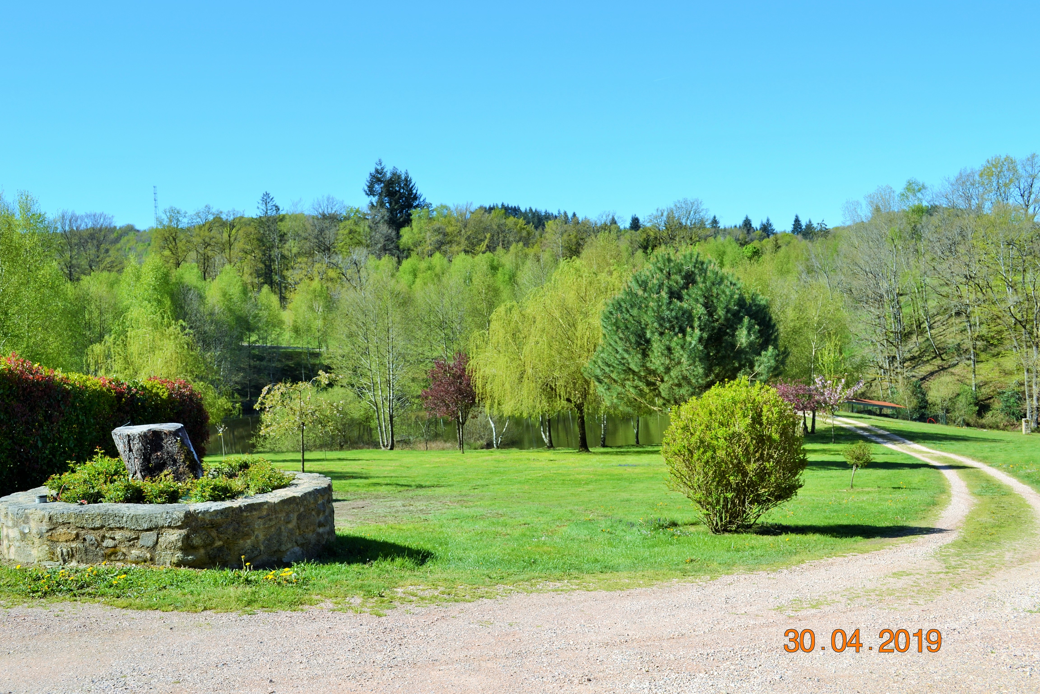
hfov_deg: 53.1
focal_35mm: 36
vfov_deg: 36.9
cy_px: 347
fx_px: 1040
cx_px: 520
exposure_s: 1/200
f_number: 7.1
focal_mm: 24
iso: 100
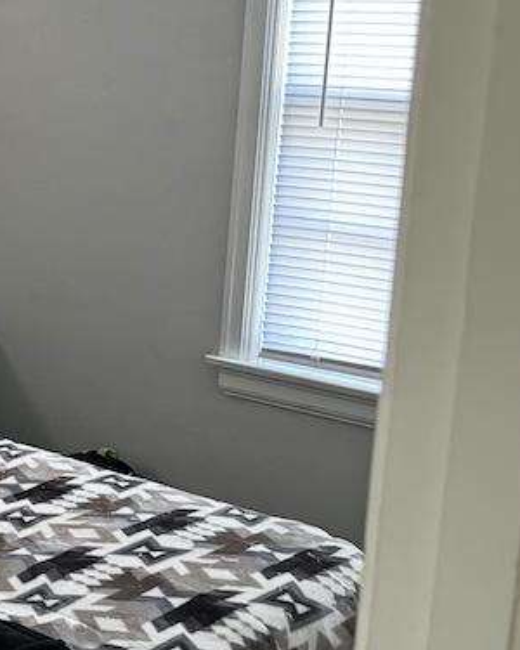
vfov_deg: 23.8
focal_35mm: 80
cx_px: -369
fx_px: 1539
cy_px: 331
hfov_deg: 16.5
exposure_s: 1/40
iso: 250
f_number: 1.78
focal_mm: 6.76
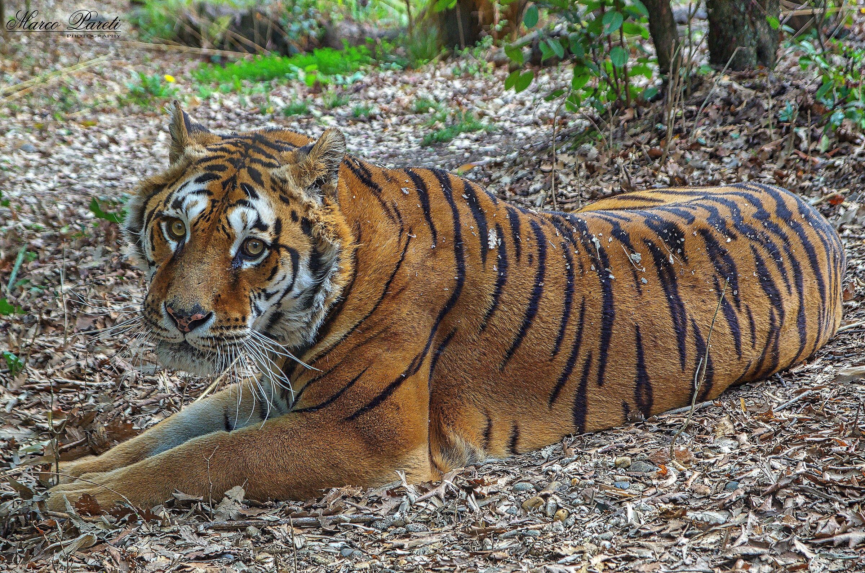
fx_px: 2230
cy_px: 286
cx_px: 432
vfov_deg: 14.6
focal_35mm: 93
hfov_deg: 22.0
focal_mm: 62
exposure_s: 1/100
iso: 400
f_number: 5
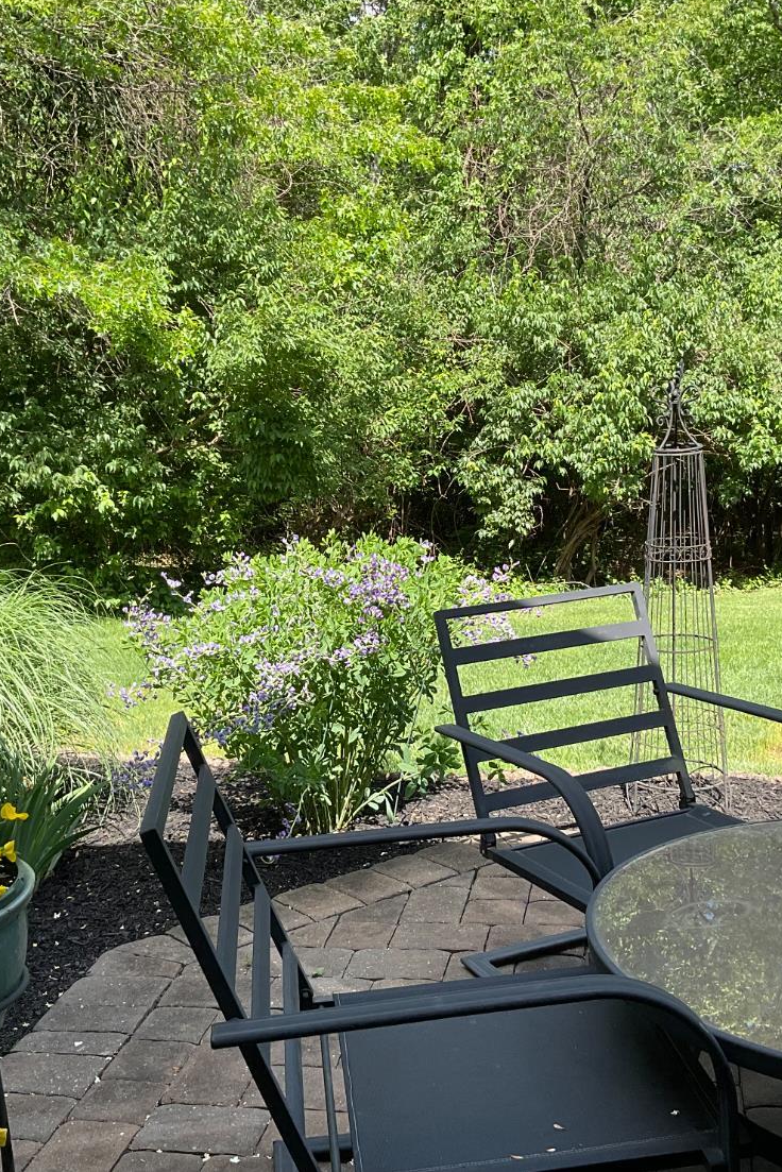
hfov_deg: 32.6
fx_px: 1335
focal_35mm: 41
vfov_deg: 47.4
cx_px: 398
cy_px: 575
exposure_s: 1/486
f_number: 1.8
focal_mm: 3
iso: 16
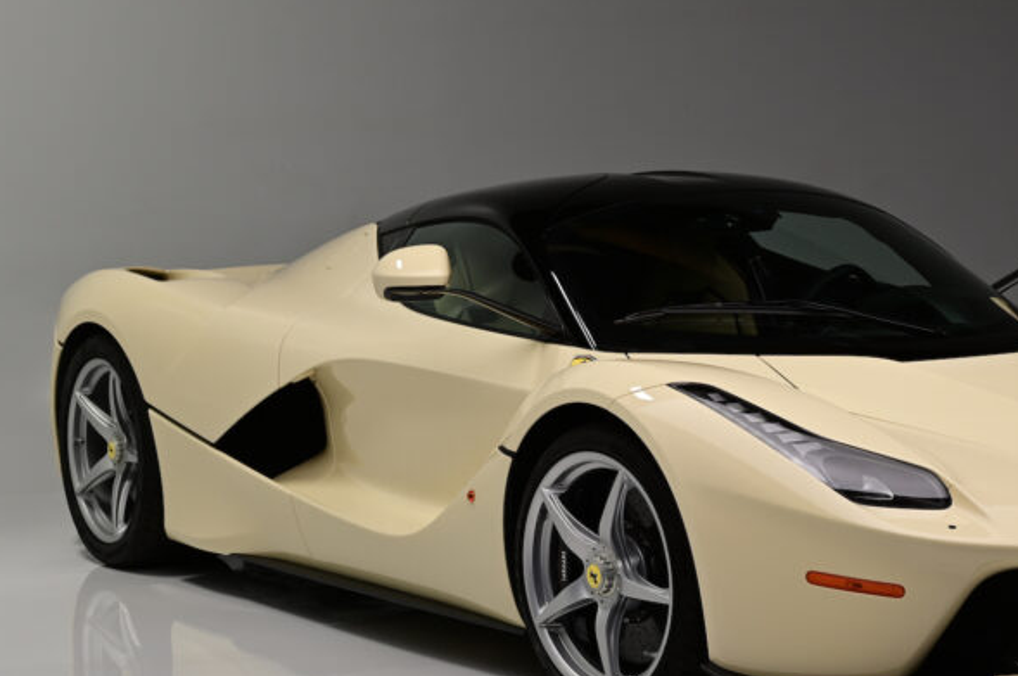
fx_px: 2457
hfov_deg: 23.2
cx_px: 724
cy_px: 443
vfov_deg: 15.6
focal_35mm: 87
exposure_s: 1/200
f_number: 8
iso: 200
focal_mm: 50
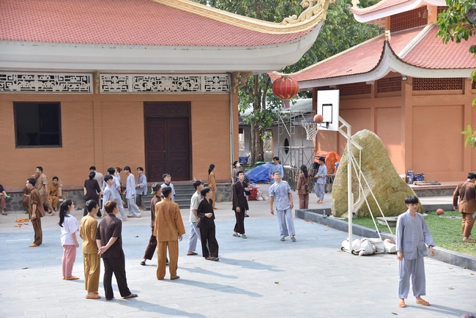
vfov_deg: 21.9
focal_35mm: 62
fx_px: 820
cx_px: 238
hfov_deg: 32.4
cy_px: 159
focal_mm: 62
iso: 100
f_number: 4.5
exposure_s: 1/200
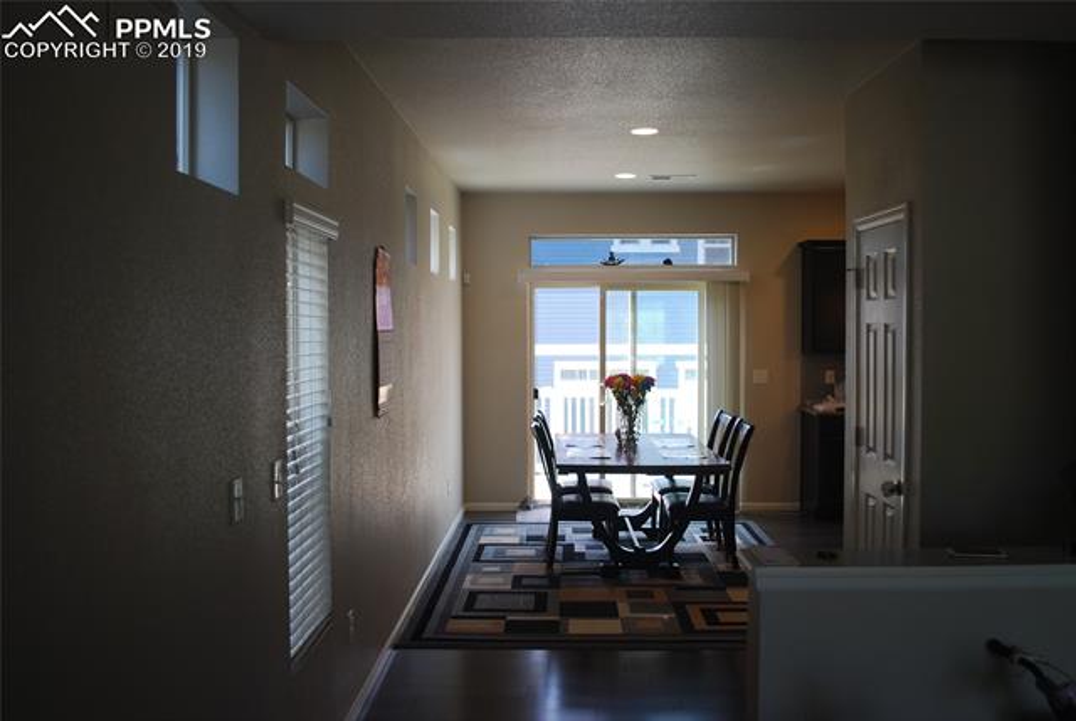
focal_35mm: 33
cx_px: 538
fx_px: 988
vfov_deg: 40.1
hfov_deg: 57.1
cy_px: 360
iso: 200
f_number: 4
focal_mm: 22
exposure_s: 1/50
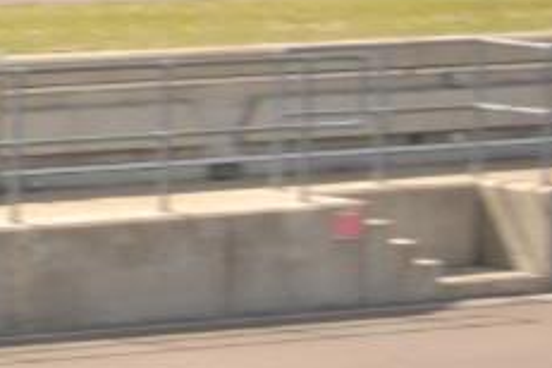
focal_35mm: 365
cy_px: -177
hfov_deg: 5.5
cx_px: -597
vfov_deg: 3.7
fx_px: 5600
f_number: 5.6
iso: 200
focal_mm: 55
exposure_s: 1/250
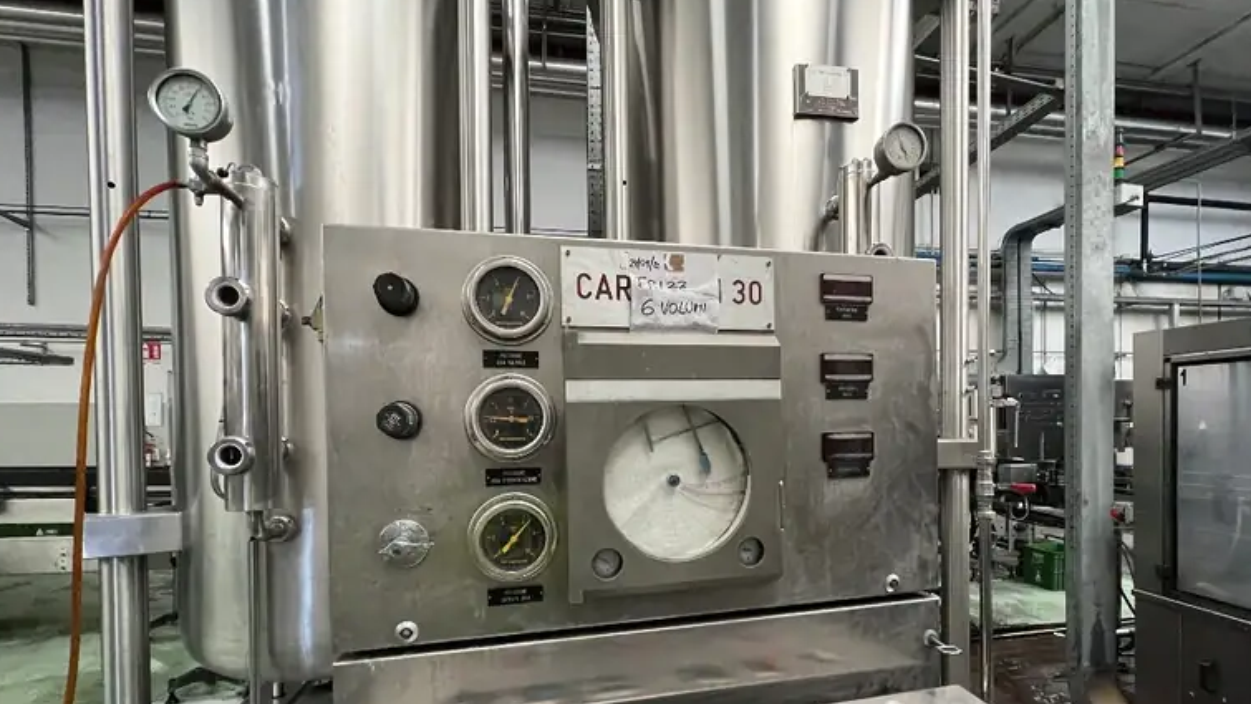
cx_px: 640
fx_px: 498
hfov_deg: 103.0
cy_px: 422
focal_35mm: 15
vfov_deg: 69.8
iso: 500
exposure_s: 1/50
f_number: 1.8
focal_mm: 1.57
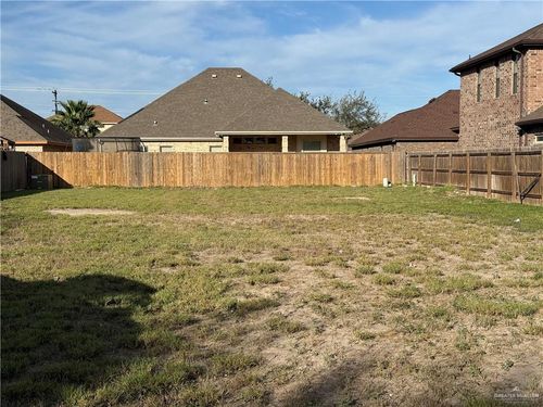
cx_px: 272
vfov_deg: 30.3
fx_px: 753
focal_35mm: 48
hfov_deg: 39.7
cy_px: 204
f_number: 1.78
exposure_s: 1/6536
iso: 64
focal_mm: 6.76
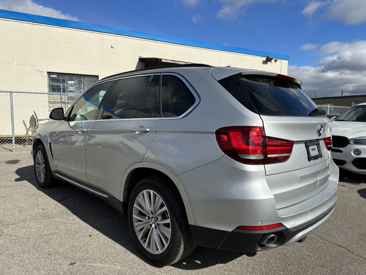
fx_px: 254
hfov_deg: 71.6
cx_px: 183
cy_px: 138
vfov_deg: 56.9
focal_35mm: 24
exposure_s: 1/6623
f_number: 1.78
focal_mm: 6.86
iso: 80
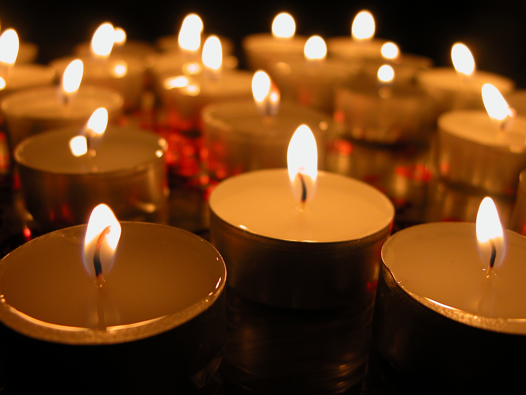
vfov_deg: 34.3
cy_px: 198
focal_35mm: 42
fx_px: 638
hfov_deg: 44.8
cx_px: 263
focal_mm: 10.7
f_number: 2.9
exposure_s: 1/24.7
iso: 100
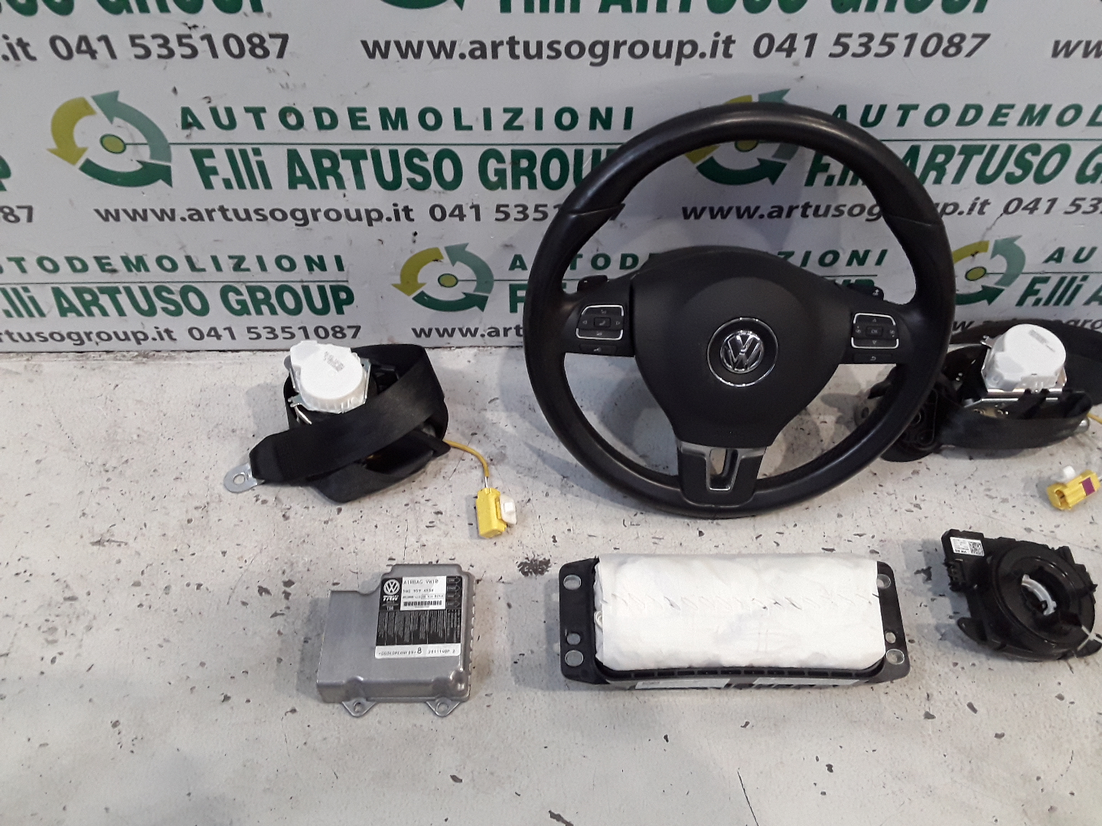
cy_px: 413
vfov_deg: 45.4
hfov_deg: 58.4
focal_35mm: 31
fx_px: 987
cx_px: 551
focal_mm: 3.3
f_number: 2.2
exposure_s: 1/33
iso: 341
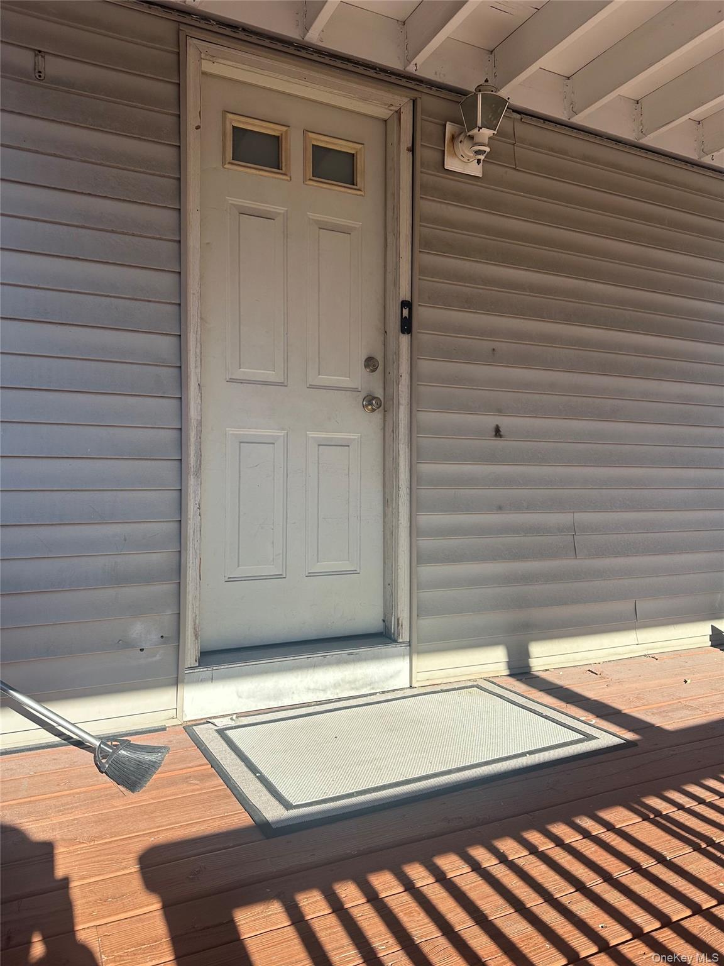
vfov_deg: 71.6
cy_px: 483
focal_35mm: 24
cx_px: 362
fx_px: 669
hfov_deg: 56.8
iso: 80
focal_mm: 6.86
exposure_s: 1/1949
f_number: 1.78
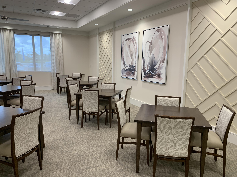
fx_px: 178
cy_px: 88
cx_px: 118
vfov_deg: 53.1
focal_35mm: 26
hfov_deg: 67.3
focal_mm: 4.25
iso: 64
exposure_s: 1/121
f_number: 1.8
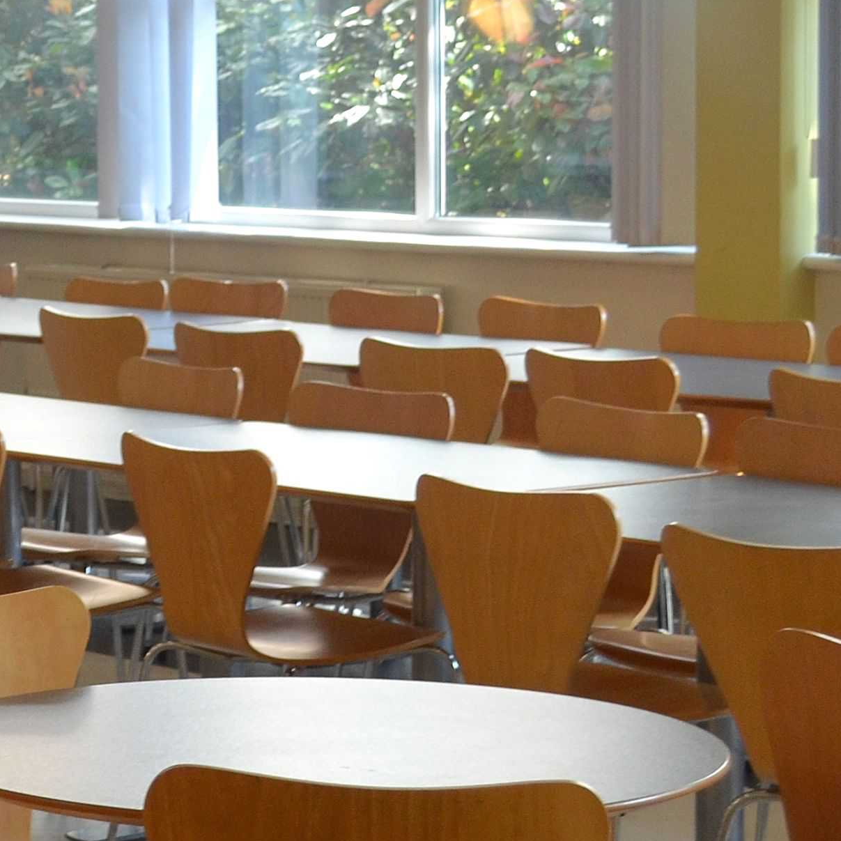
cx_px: -759
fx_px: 3711
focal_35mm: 135
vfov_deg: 12.9
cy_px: 398
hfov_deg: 11.8
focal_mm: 26
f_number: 5.6
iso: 400
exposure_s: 1/125
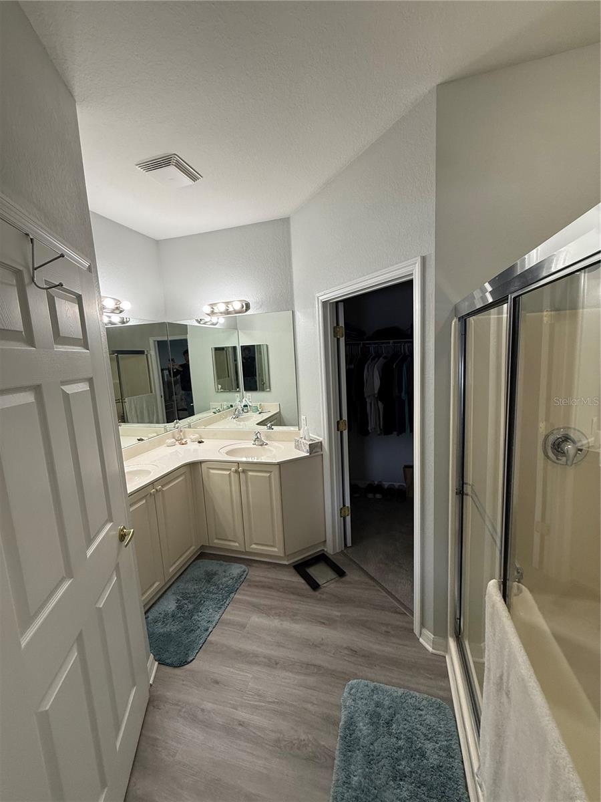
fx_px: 324
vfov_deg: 102.1
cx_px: 300
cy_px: 401
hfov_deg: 85.7
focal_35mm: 14
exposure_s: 1/120
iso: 200
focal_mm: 2.22
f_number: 2.2
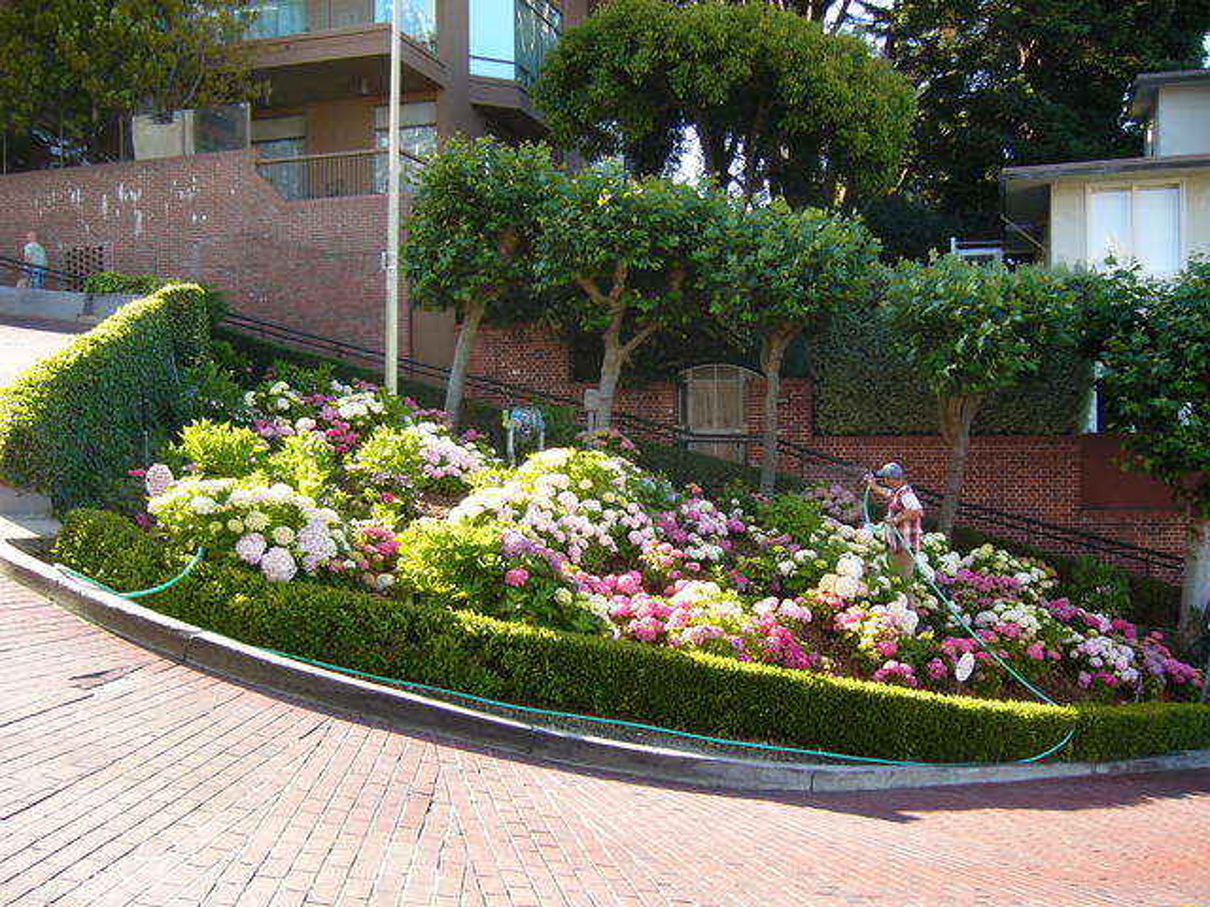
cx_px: 605
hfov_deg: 52.6
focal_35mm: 35
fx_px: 1223
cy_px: 454
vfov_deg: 40.7
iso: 50
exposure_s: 1/100
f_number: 2.8
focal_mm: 5.8
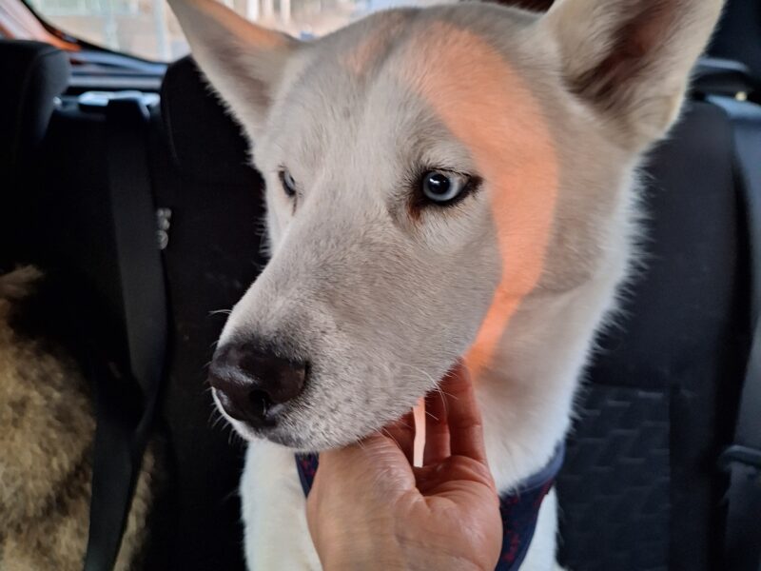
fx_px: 506
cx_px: 380
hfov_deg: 73.9
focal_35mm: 23
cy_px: 286
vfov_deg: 58.9
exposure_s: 1/24
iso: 250
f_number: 1.8
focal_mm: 5.54
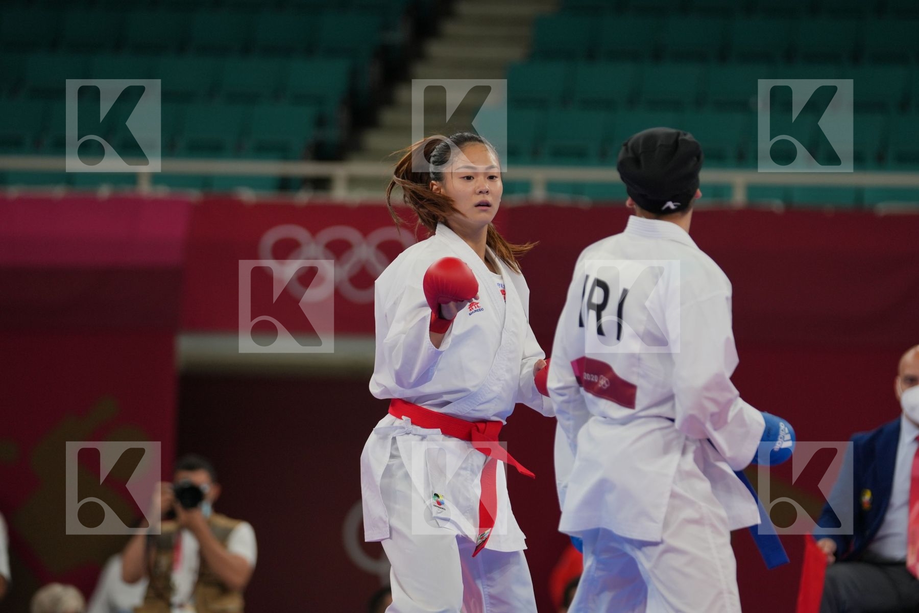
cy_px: 306
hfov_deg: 8.7
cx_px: 460
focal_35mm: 238
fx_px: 6075
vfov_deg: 5.8
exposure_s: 1/1000
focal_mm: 159
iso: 400
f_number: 2.8
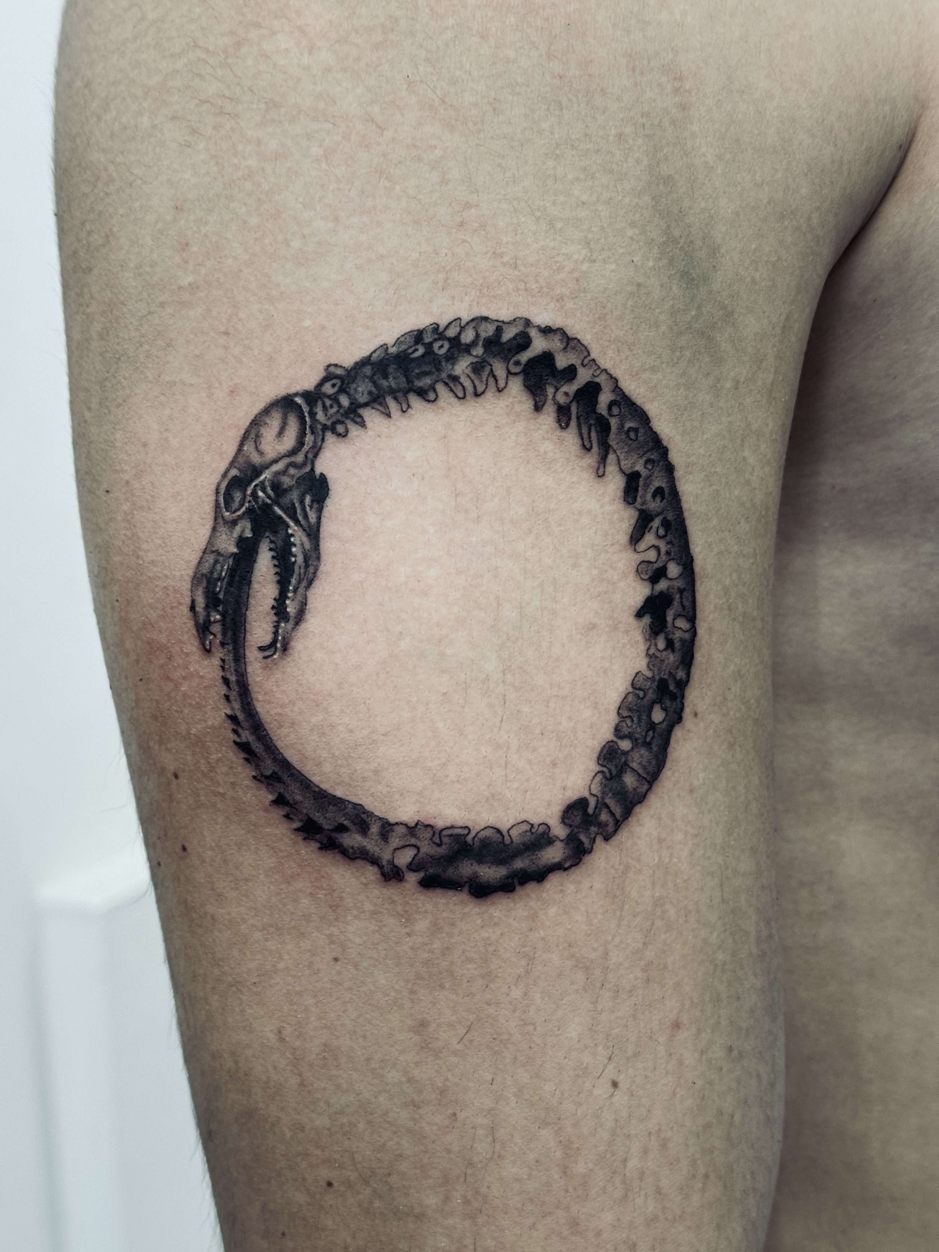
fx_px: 1736
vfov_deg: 39.7
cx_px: 470
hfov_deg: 30.3
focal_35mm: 48
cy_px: 626
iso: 160
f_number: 1.78
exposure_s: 1/50
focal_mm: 6.76
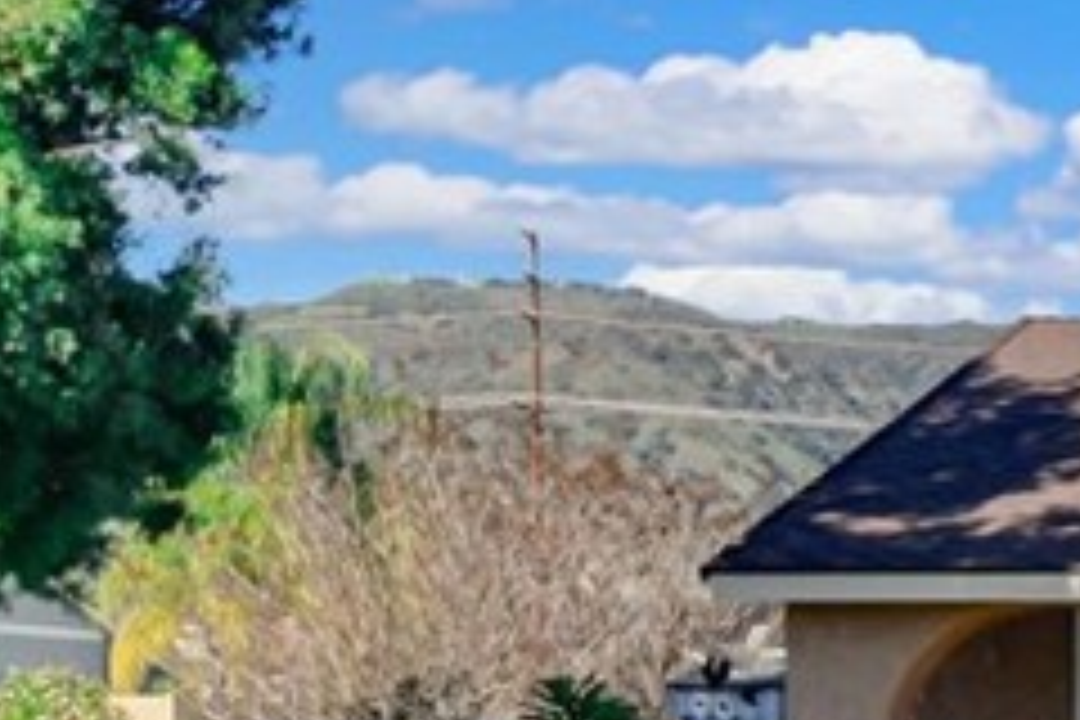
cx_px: 1926
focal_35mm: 128
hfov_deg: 14.2
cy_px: 812
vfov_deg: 10.6
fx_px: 3840
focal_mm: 20
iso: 400
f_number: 14
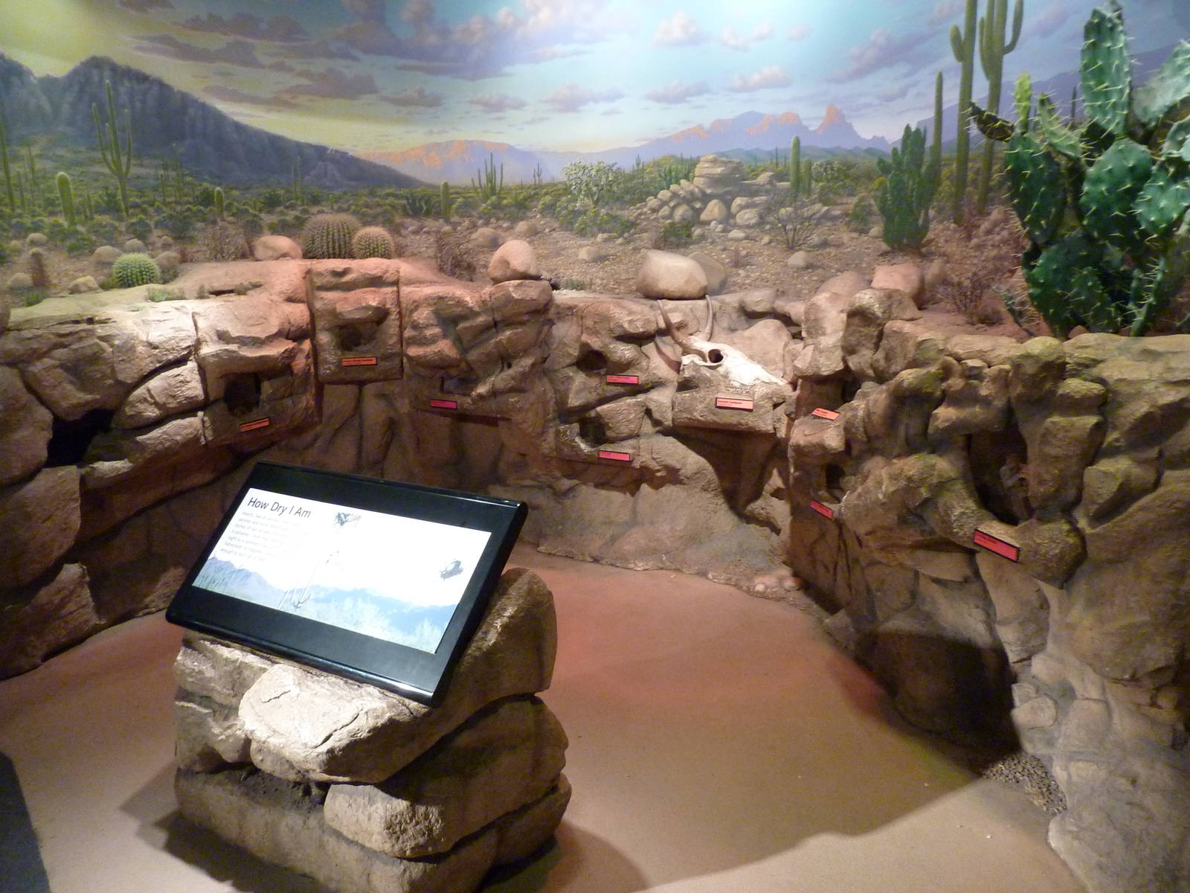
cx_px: 595
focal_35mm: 25
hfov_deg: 69.4
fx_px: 859
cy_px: 446
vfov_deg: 54.9
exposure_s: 1/15
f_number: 3.3
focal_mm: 4.1
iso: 400
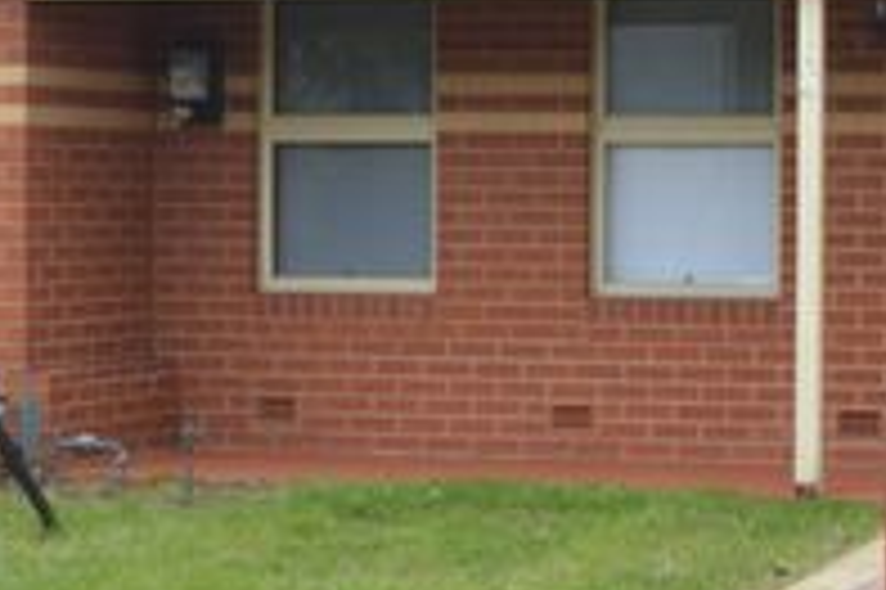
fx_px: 2115
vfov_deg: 15.8
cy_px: 133
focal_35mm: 86
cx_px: 1034
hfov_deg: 22.1
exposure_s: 1/1600
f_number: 5.6
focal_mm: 24
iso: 400
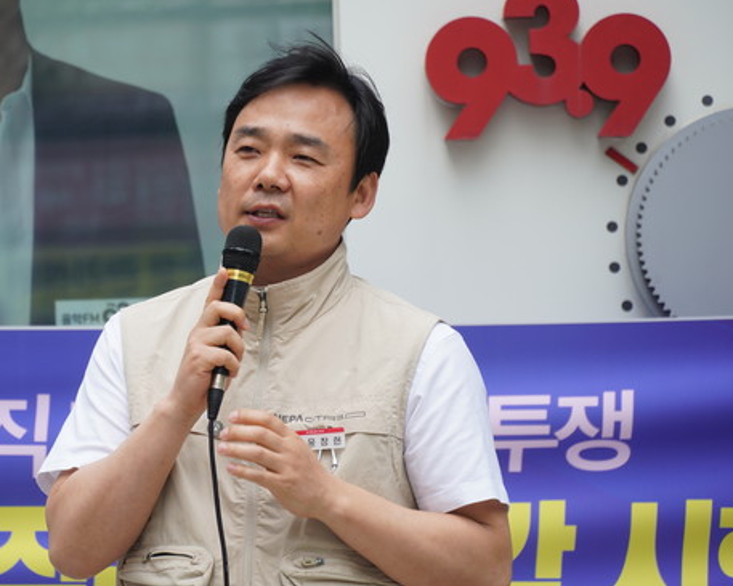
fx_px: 5173
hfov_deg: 8.1
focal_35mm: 239
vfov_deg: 6.5
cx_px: 276
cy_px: 303
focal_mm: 129
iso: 100
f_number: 5.6
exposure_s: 1/200
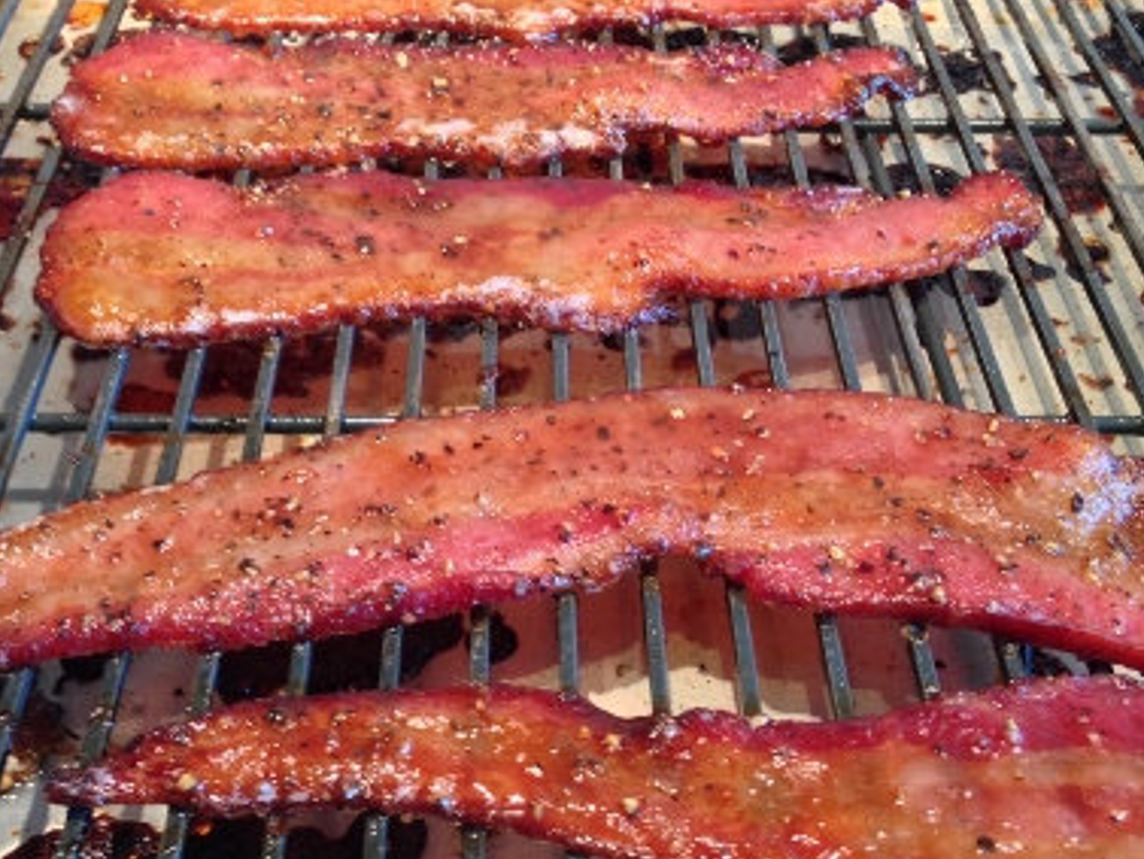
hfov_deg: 44.8
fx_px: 1388
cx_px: 570
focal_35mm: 42
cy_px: 507
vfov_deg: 34.3
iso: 125
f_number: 2.4
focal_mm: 4.12
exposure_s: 1/20
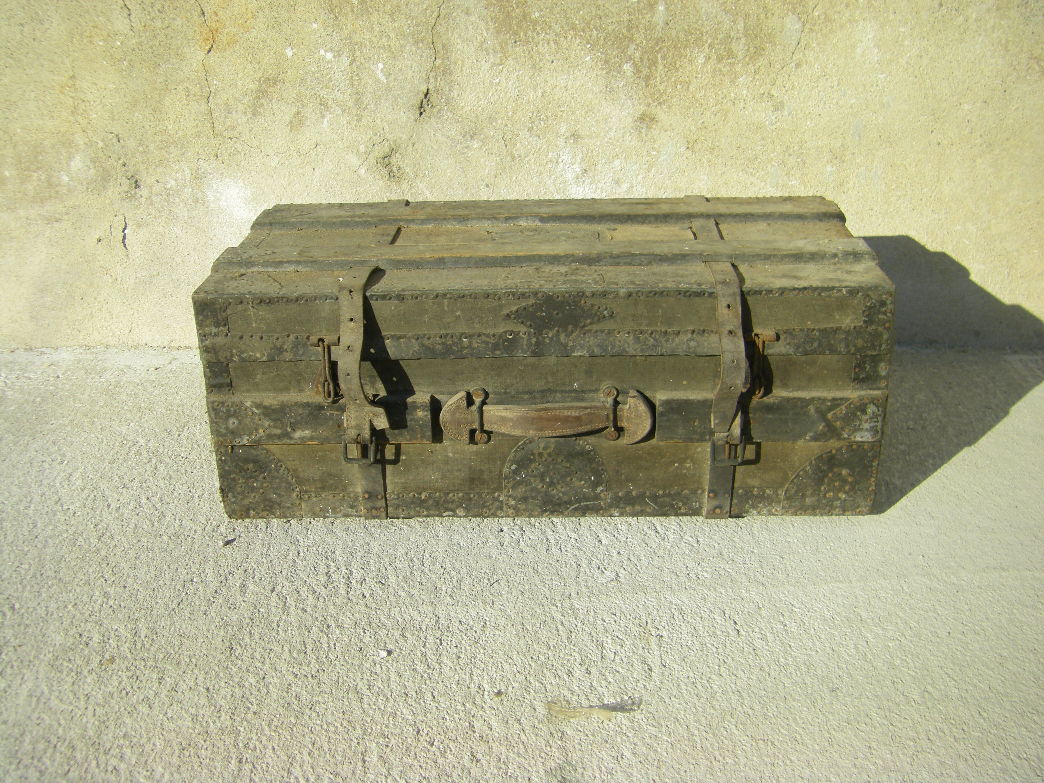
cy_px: 392
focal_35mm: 38
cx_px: 522
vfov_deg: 37.7
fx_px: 1146
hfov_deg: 49.0
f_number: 7
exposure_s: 1/200
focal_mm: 6.3
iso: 64
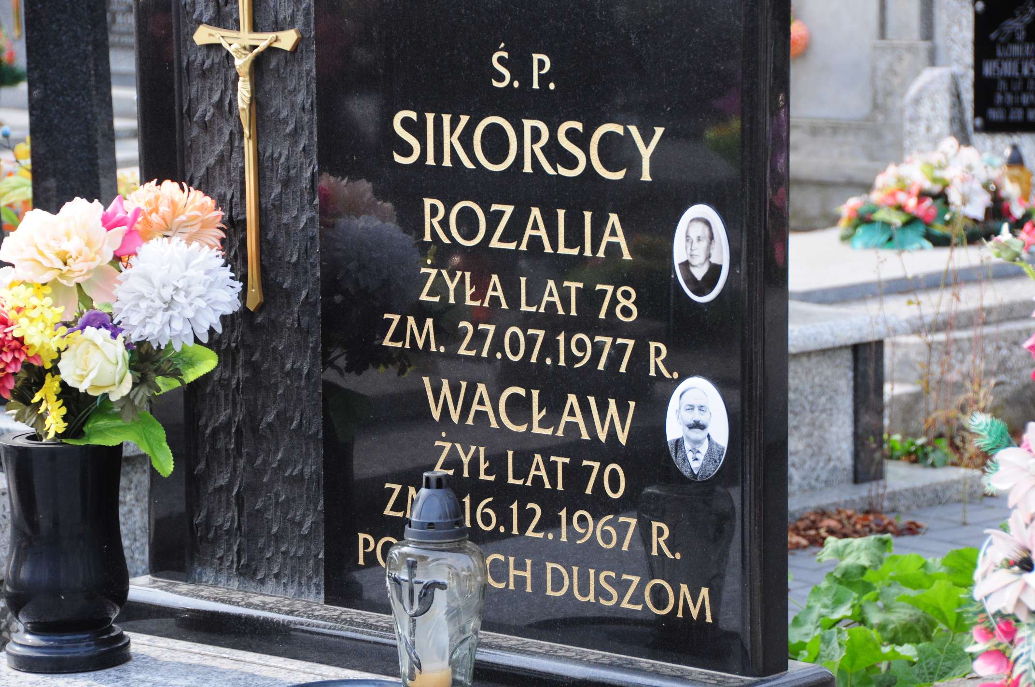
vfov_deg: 10.1
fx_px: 3876
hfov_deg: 15.2
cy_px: 344
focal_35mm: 135
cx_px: 518
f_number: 7.1
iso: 500
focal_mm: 90
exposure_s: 1/400
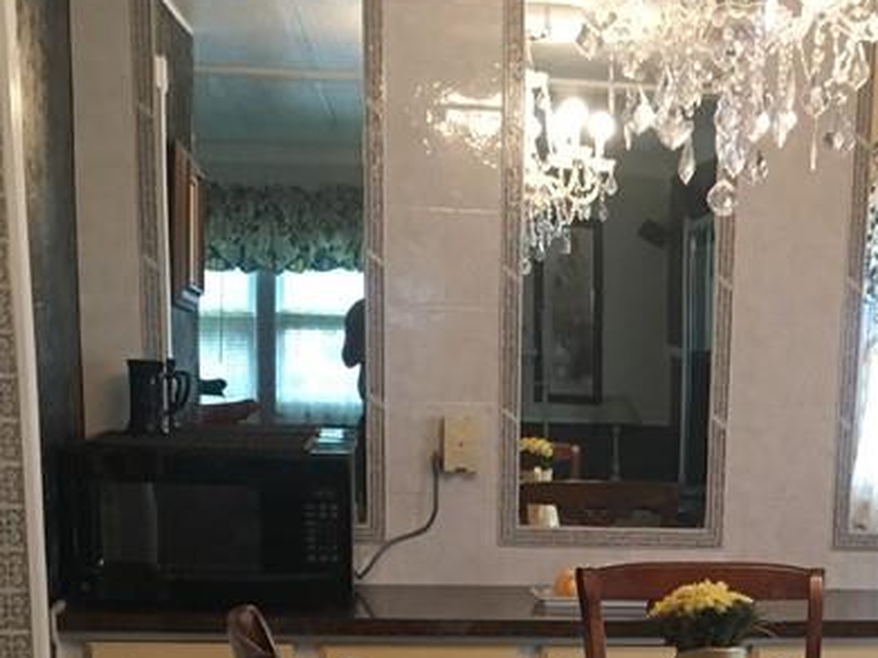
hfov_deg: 25.4
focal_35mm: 76
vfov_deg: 18.2
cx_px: 642
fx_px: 1927
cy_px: 833
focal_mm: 4.15
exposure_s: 1/30
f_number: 2.2
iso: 160
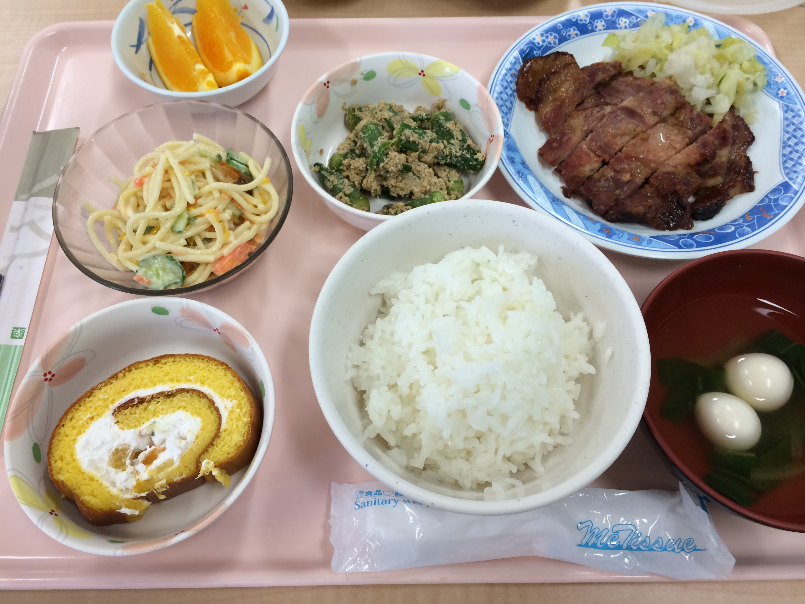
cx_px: 402
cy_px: 302
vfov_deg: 46.8
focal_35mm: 30
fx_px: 698
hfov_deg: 60.0
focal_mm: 4.12
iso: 32
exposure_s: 1/40
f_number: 2.2
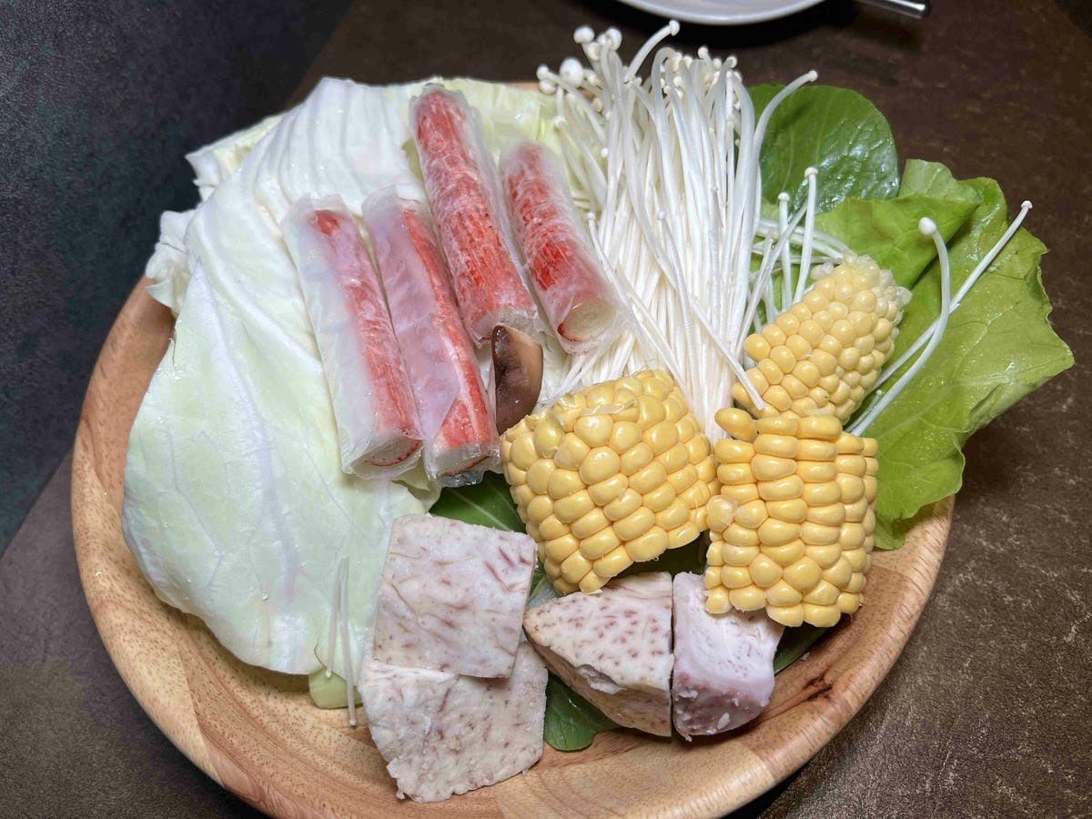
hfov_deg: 67.3
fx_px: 820
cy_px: 410
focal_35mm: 26
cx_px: 546
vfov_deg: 53.1
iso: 50
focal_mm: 5.7
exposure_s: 1/342
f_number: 1.5
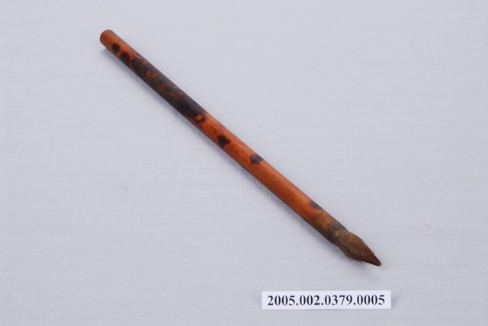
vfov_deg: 13.1
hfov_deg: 19.4
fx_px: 1425
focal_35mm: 105
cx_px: 244
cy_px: 163
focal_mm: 70
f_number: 20
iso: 100
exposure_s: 1/80
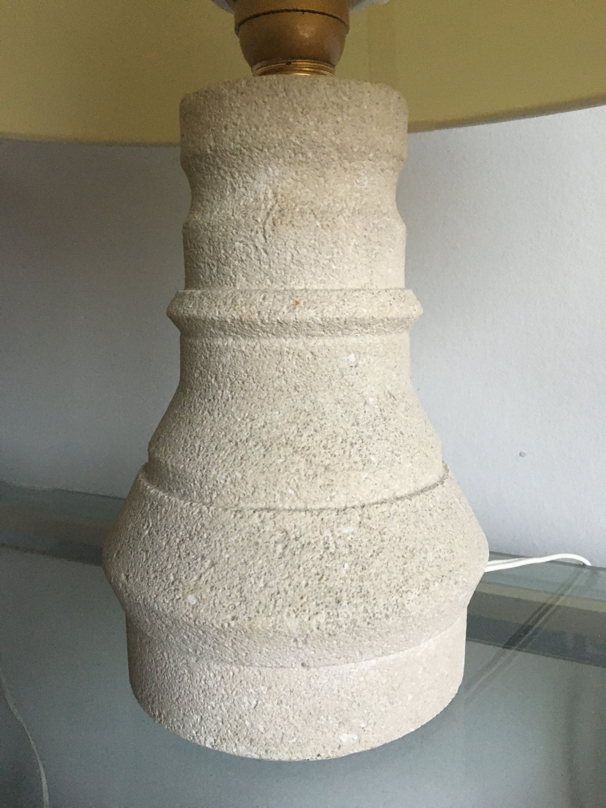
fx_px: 677
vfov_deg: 61.7
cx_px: 303
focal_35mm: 29
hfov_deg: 48.2
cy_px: 404
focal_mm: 4.15
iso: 200
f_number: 2.2
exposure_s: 1/33
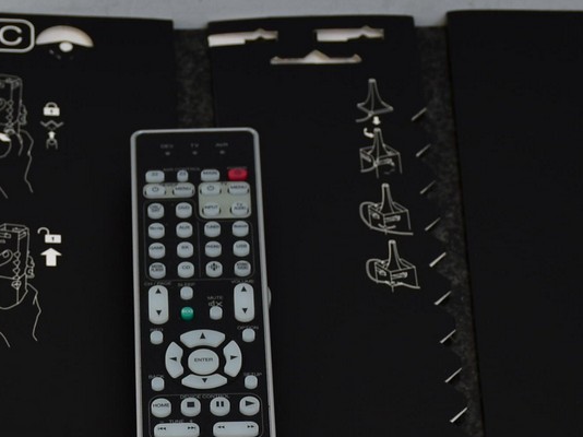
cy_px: 516
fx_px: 2795
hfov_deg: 11.9
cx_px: 131
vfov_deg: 8.8
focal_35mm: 166
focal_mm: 40
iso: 125
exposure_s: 1/60
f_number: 4.5
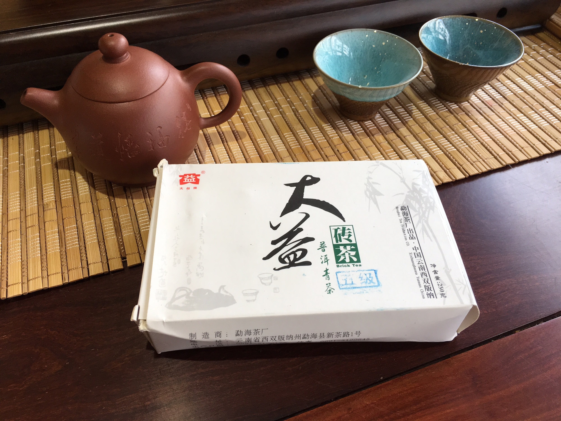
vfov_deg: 48.2
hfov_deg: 61.7
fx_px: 470
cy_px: 210
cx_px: 280
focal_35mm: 29
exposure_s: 1/100
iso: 40
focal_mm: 4.15
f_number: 2.2
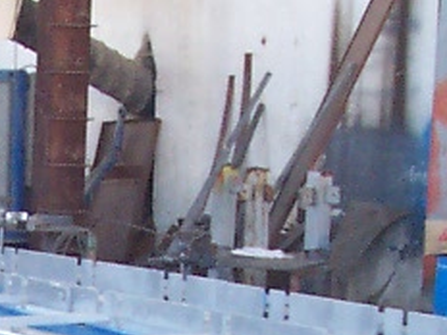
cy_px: 554
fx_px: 2466
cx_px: -150
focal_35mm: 191
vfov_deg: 7.6
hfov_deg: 10.1
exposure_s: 1/60
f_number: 2.8
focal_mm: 5.6
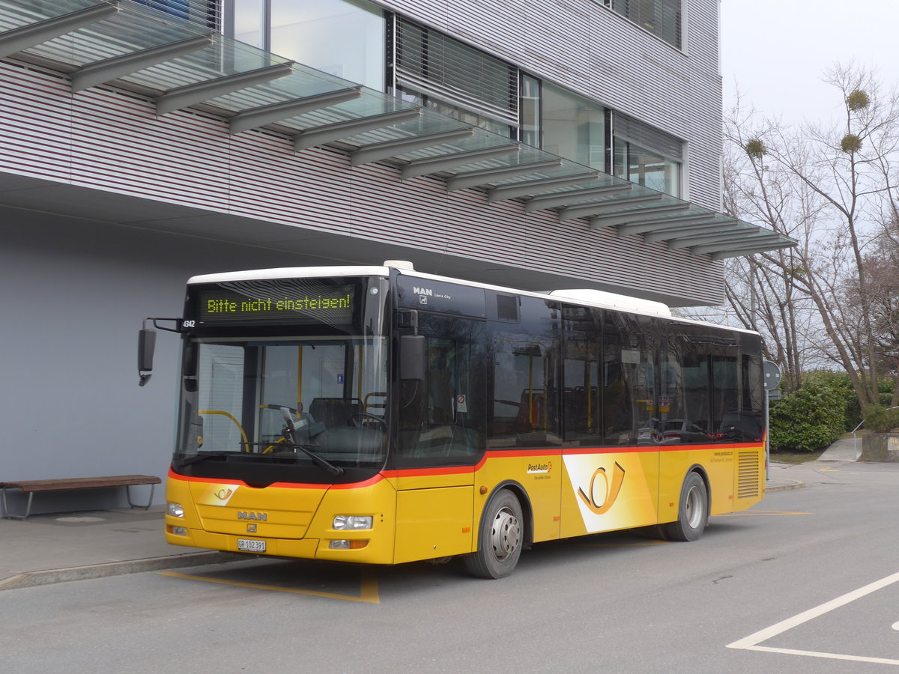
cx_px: 450
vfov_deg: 28.0
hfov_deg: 36.8
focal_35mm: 52
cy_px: 337
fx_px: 1350
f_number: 3.3
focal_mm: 10.7
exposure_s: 1/125
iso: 80
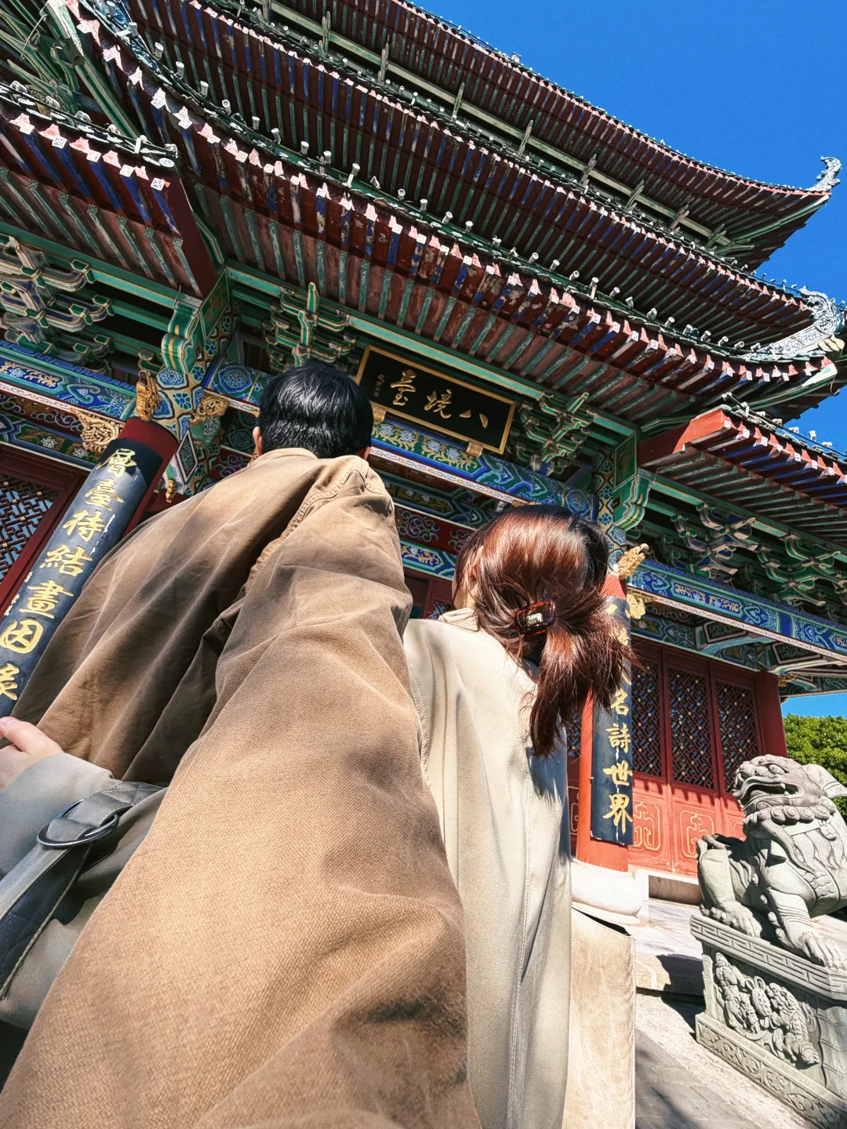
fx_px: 457
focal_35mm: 14
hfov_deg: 85.7
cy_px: 564
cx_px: 424
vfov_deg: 102.1
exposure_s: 1/502
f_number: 2.2
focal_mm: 2.22
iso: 40
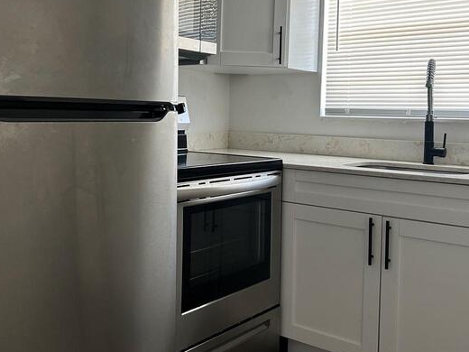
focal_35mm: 40
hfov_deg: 46.6
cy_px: 130
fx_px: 542
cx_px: 196
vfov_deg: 35.7
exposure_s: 1/63
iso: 125
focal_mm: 5.7
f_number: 1.5
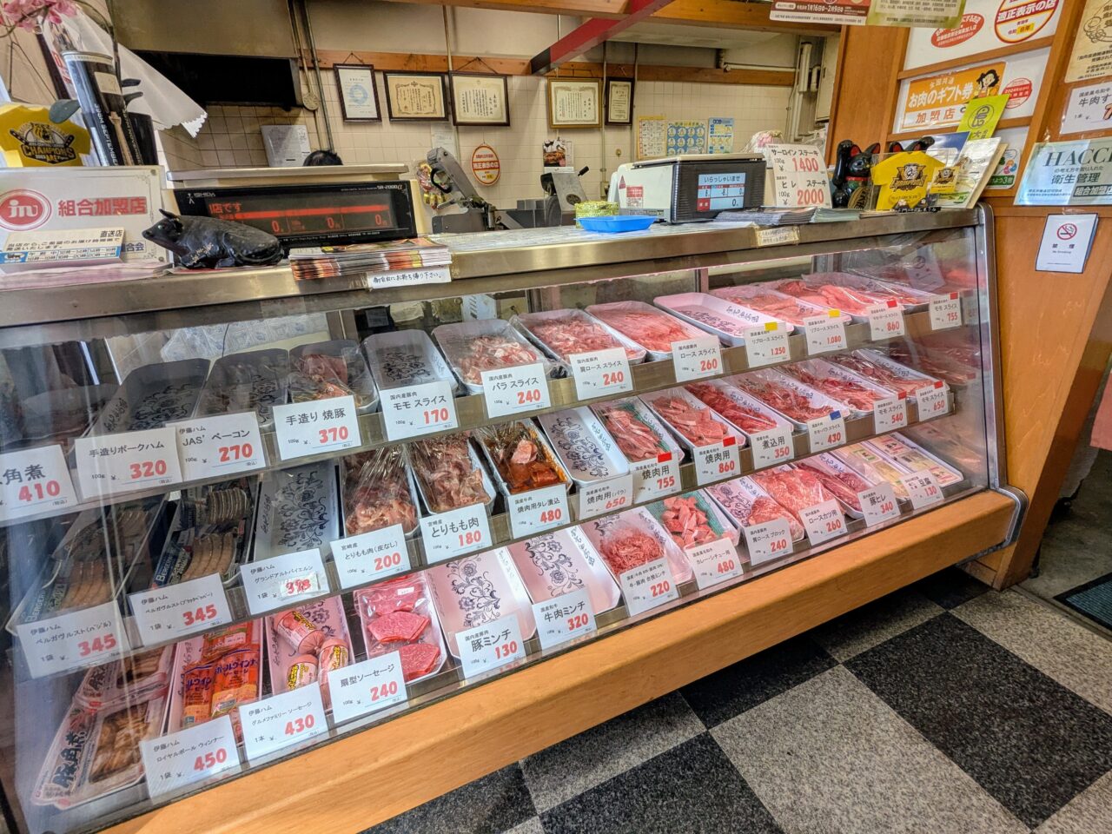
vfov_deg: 78.1
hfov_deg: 94.5
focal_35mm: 16
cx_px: 556
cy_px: 417
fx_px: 514
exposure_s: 1/120
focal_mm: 2.35
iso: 83
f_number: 2.2
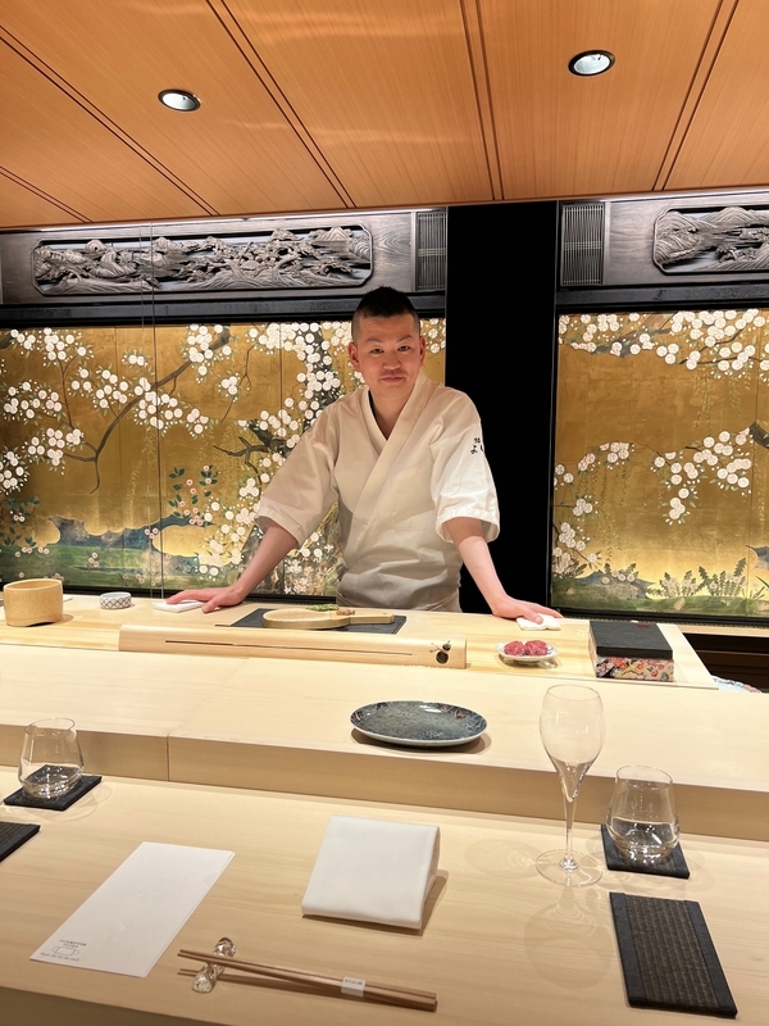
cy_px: 513
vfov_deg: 67.3
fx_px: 770
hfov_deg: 53.1
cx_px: 384
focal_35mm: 26
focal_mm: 5.7
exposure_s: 1/100
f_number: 1.5
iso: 50
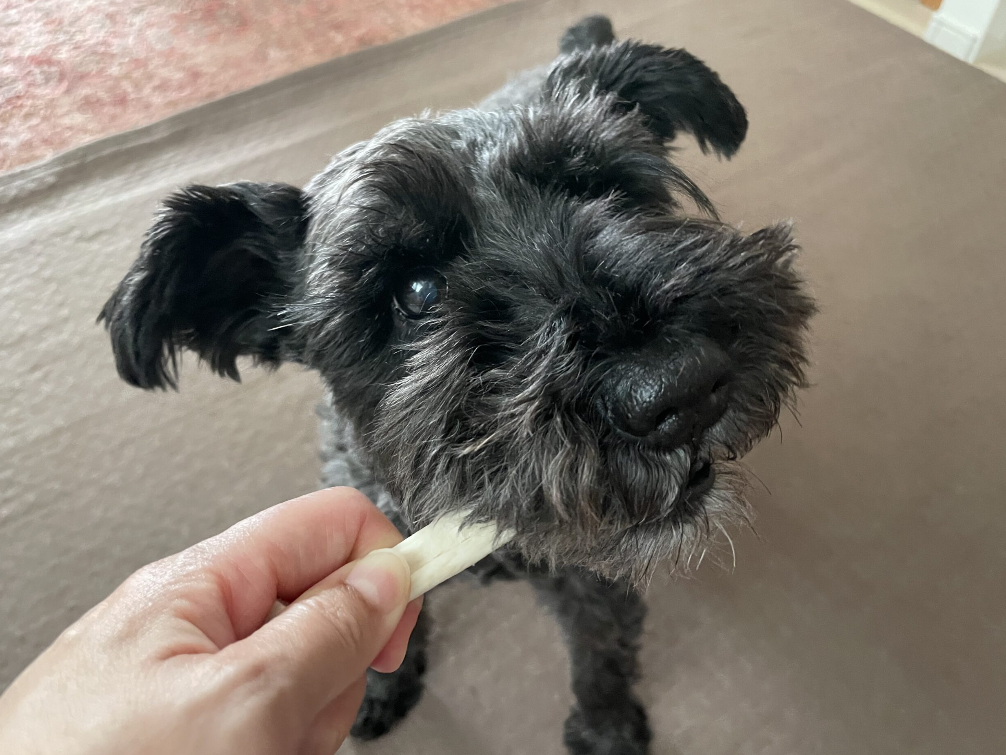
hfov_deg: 65.3
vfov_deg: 51.4
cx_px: 494
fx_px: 785
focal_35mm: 27
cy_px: 374
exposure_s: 1/58
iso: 500
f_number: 1.6
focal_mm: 4.2
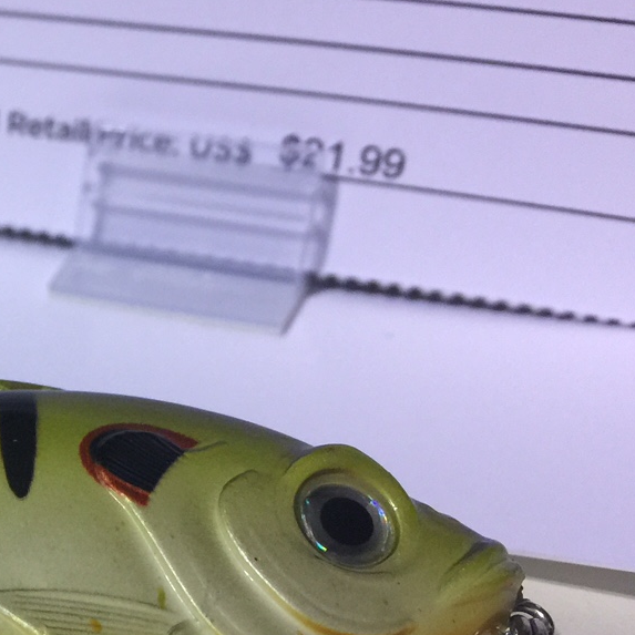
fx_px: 1515
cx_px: -227
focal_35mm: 73
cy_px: 596
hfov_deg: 21.1
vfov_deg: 22.9
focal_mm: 4.15
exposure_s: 1/15
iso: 80
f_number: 2.2
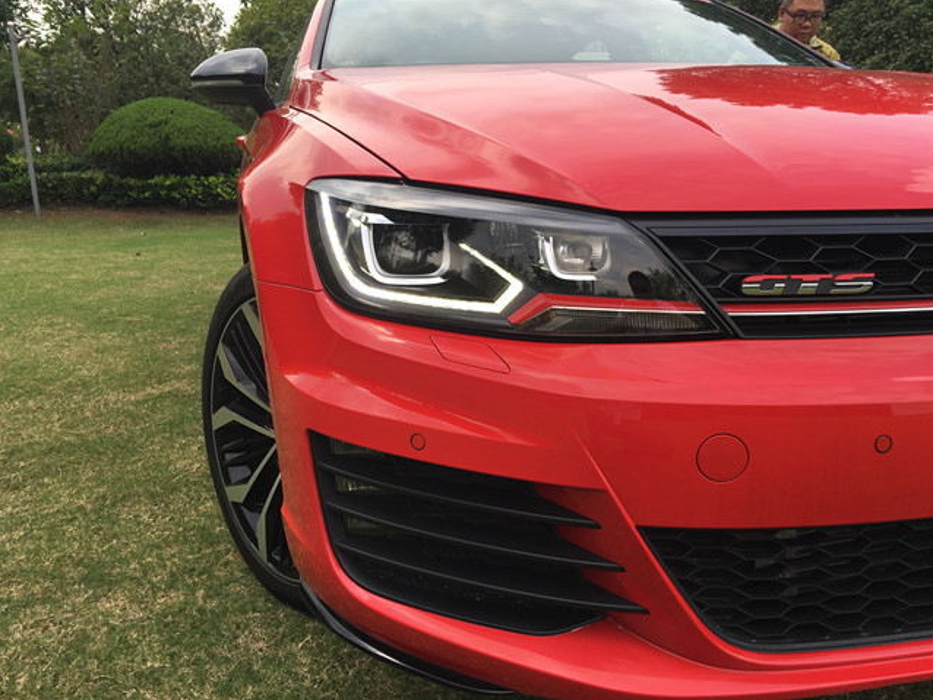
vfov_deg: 46.8
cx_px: 466
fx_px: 809
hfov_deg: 59.9
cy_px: 353
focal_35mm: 30
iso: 25
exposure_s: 1/541
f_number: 2.2
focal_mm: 4.15
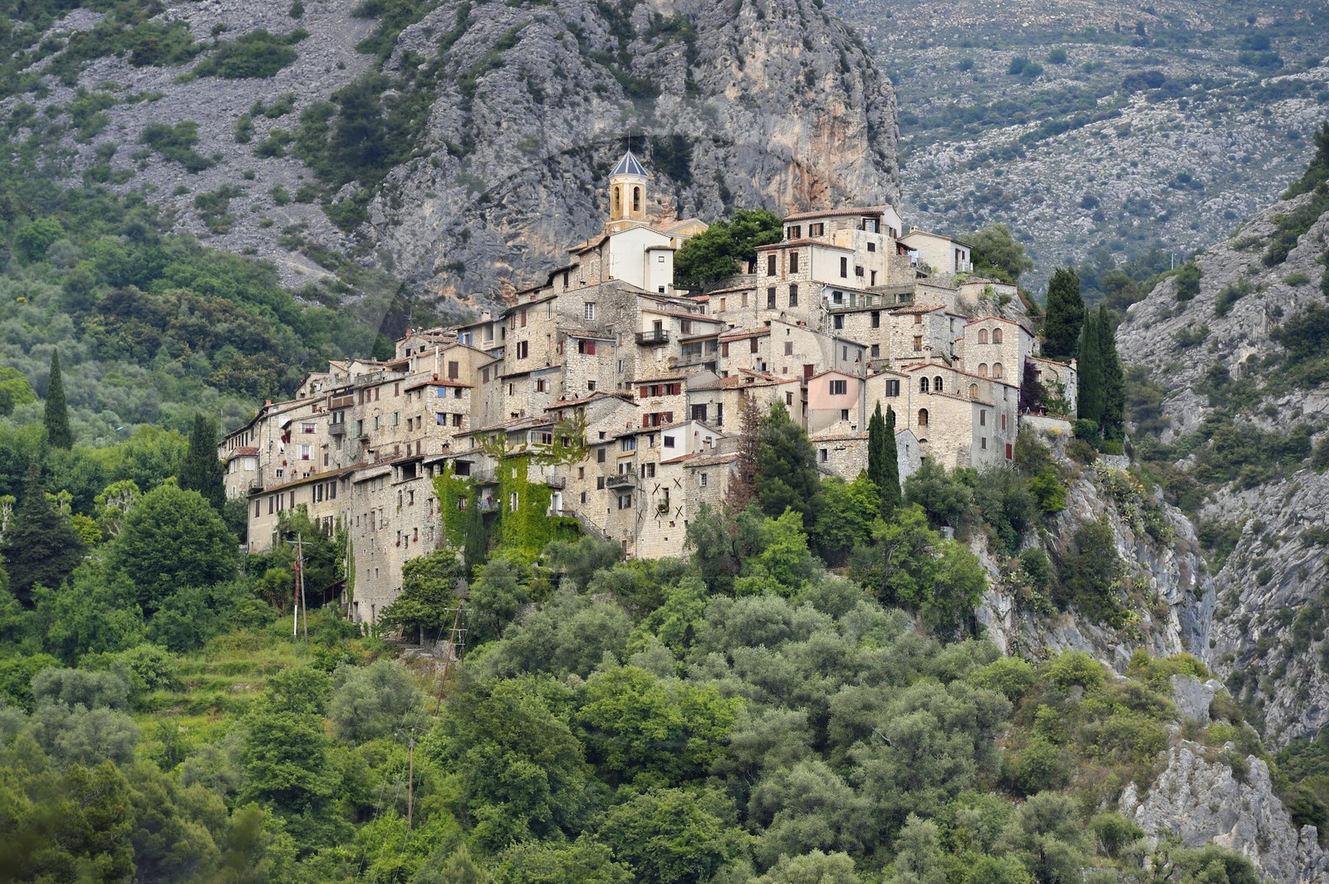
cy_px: 442
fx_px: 7377
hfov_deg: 10.3
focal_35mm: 200
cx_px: 664
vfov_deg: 6.9
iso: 200
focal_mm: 200
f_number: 6.3
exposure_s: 1/250
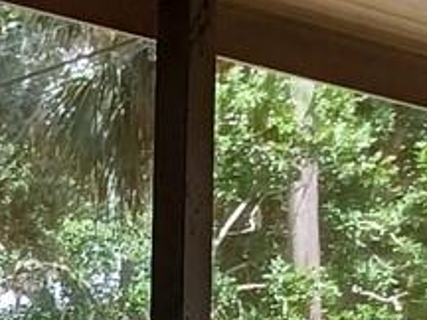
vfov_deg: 7.9
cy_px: 456
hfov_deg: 10.2
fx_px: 2282
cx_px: -304
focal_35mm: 185
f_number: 1.8
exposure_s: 1/100
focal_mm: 4.6
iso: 64
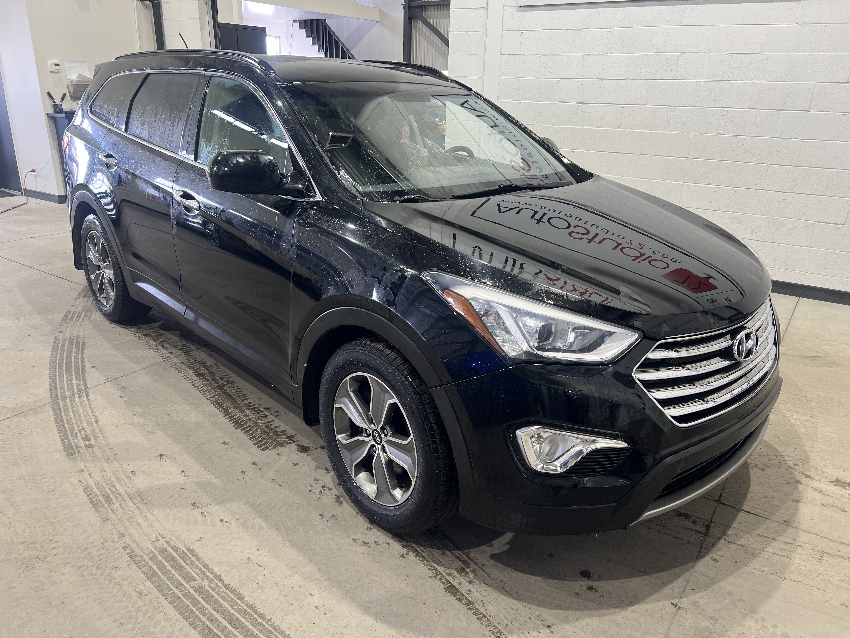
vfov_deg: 53.1
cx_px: 425
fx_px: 638
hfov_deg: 67.3
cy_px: 319
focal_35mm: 26
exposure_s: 1/60
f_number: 1.5
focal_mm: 5.7
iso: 64
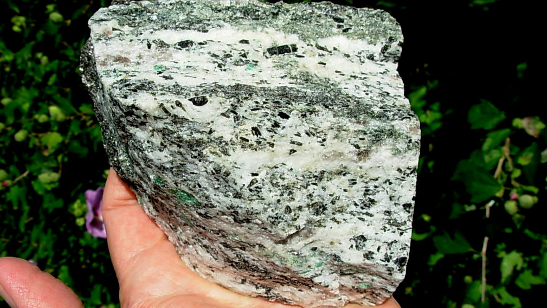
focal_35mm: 42
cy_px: 145
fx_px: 609
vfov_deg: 28.4
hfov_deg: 48.3
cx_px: 276
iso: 50
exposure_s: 1/745
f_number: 4.9
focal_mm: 6.3
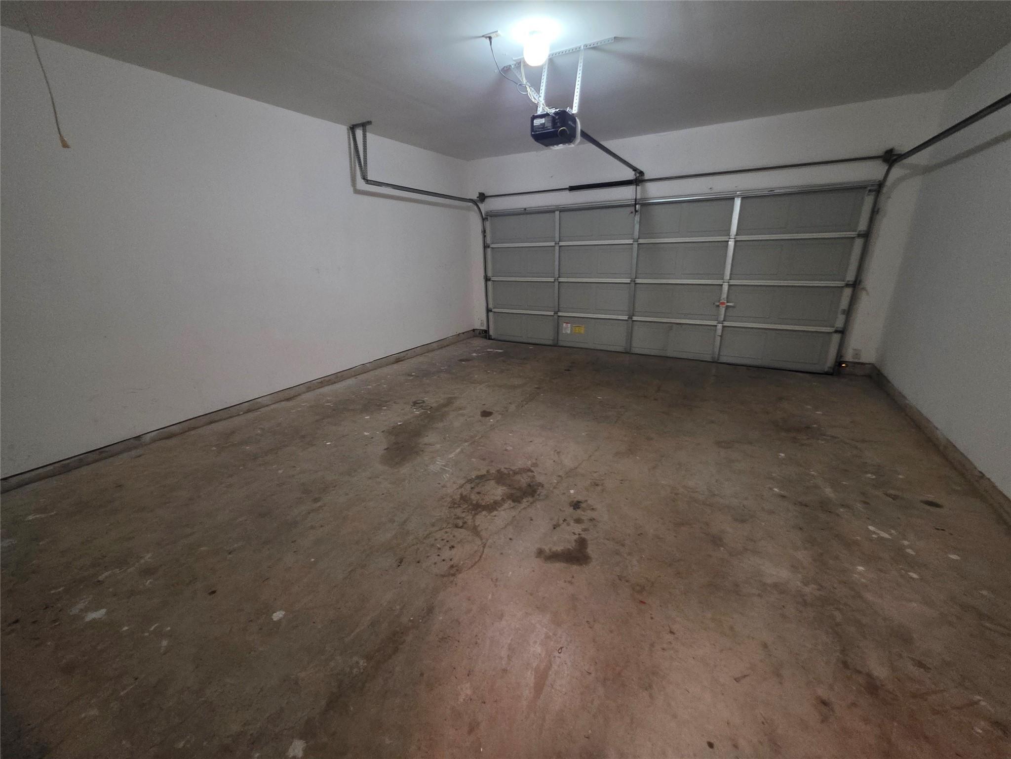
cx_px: 506
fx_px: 380
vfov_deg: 89.9
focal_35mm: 13
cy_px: 380
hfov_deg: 106.2
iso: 1000
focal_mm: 2.2
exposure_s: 1/24
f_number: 1.9
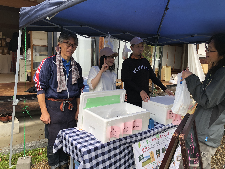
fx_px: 182
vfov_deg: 49.7
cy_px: 84
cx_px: 112
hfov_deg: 63.4
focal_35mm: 28
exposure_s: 1/120
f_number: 1.8
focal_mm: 3.99
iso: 25
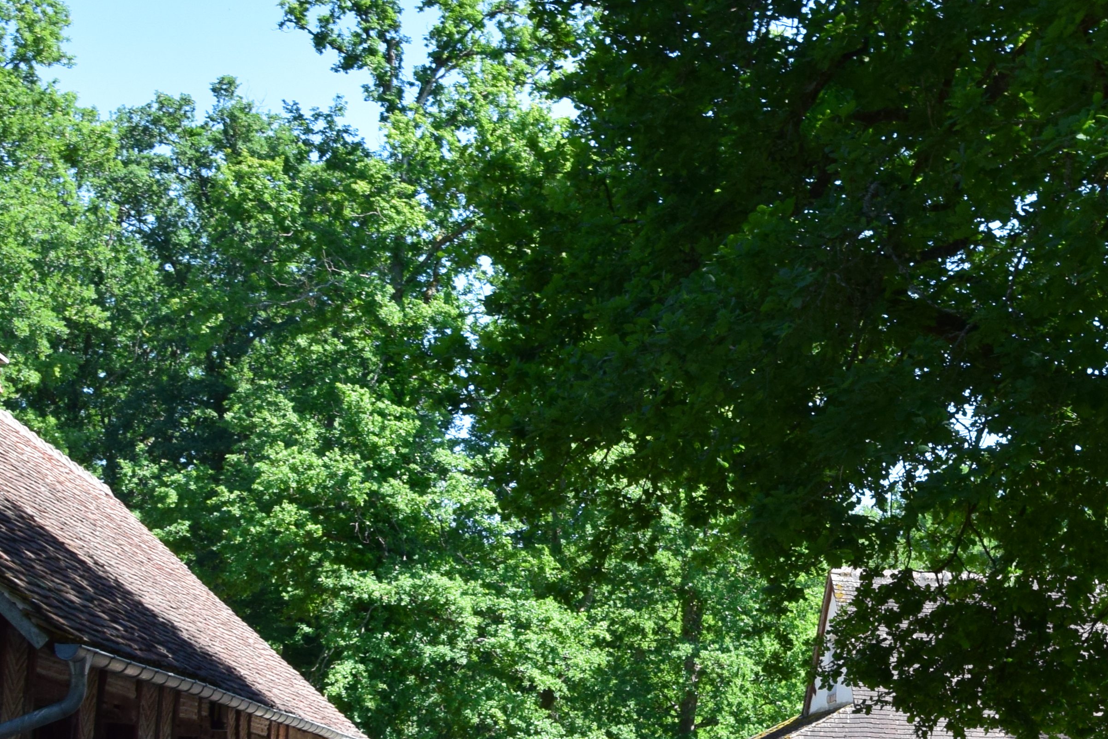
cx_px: 890
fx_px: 4039
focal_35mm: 131
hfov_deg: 15.5
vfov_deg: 10.4
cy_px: 479
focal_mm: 35
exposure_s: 1/250
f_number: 10
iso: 400
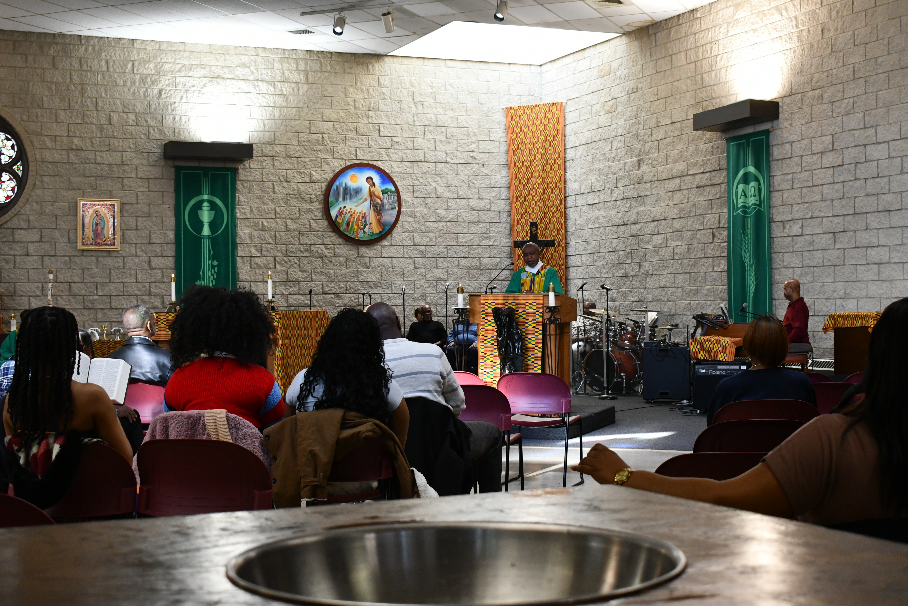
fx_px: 1311
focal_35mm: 52
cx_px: 454
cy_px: 303
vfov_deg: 26.0
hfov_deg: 38.2
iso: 2000
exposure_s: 1/200
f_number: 7.1
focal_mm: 35
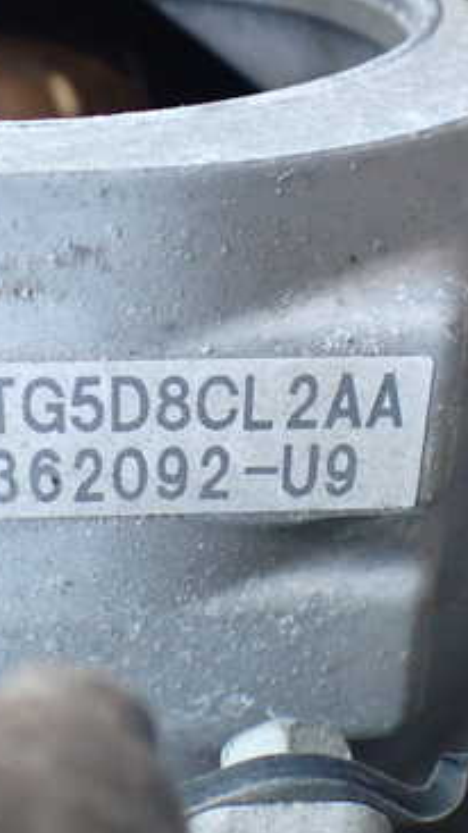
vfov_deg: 36.6
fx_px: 1260
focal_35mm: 57
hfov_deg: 21.0
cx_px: 211
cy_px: 399
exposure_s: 1/50
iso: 800
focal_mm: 5.79
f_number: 2.4
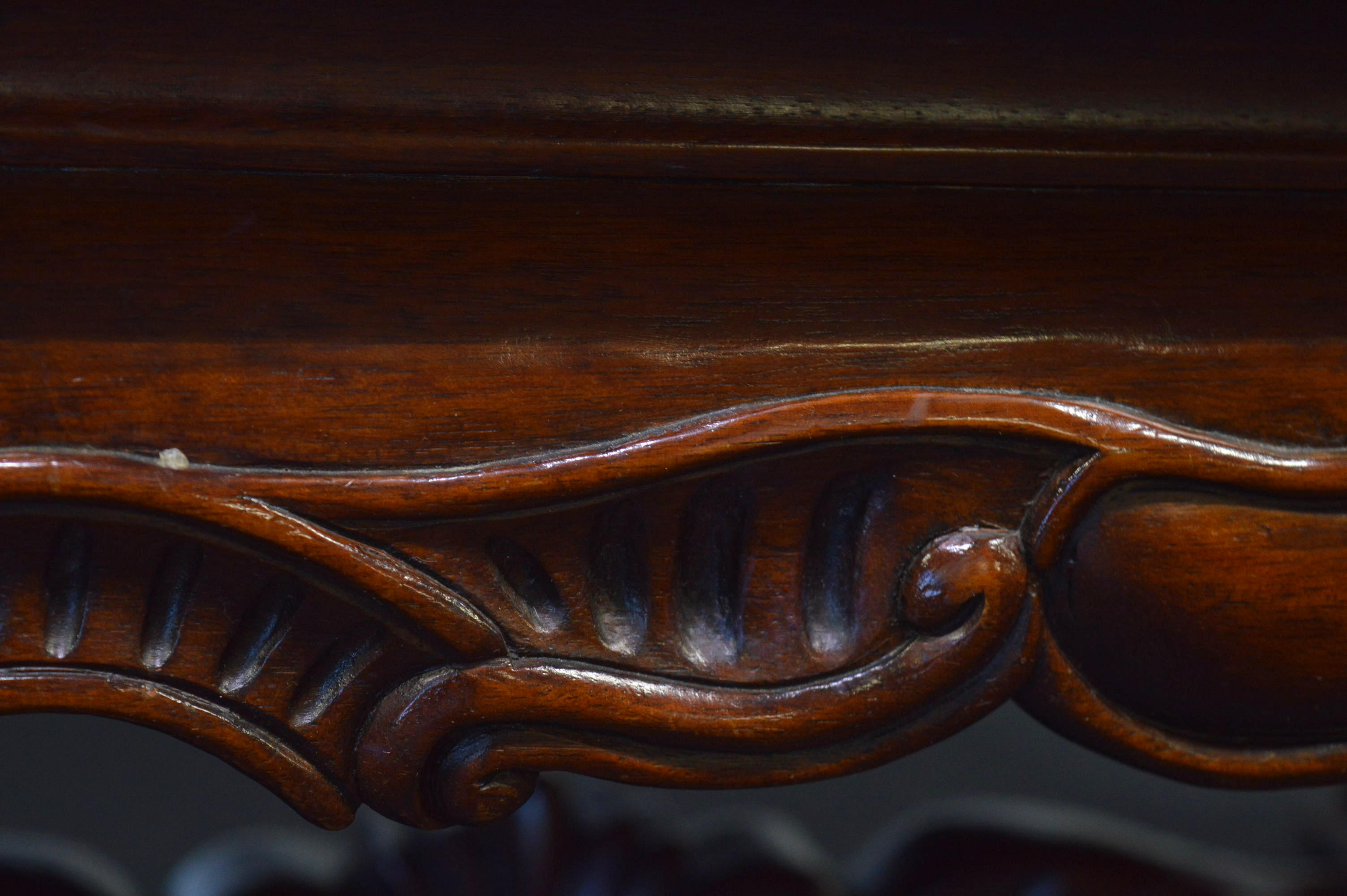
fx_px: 3084
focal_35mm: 82
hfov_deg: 24.6
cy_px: 448
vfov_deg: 16.5
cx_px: 674
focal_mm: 55
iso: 800
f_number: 5.6
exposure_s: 1/60
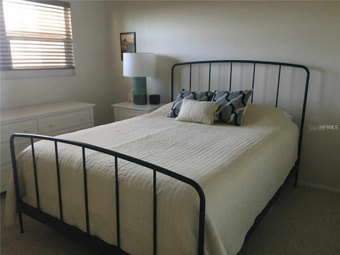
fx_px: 285
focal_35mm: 29
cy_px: 128
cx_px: 170
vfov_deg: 48.2
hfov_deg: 61.7
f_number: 2.2
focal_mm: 4.15
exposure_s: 1/30
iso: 125
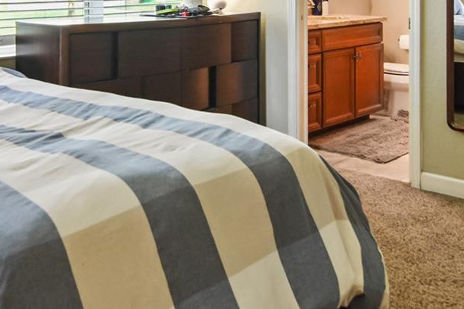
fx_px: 605
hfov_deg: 41.4
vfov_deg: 27.1
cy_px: 5
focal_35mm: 47
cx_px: 154
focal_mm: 12
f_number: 4
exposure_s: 1/25
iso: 500
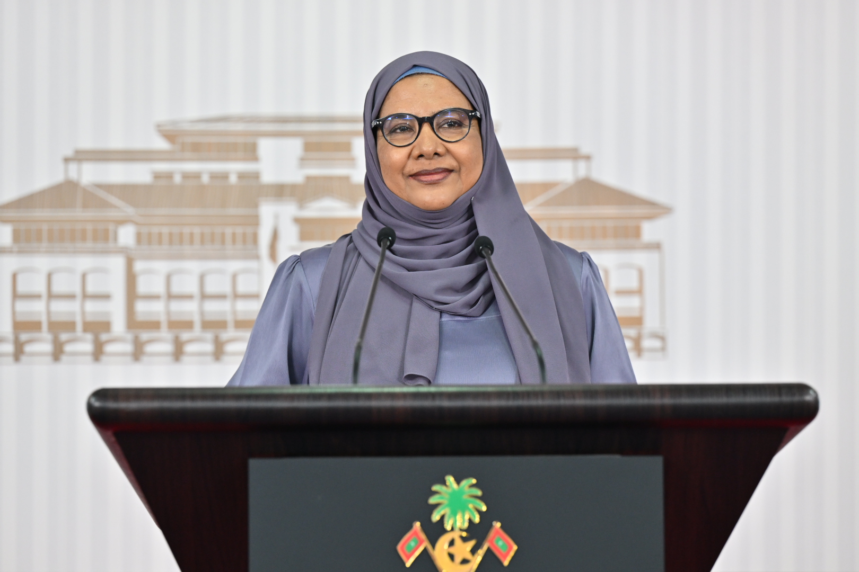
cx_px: 430
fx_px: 4056
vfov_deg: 8.1
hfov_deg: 12.1
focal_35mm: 170
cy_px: 286
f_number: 4
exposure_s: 1/200
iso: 1600
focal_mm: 170
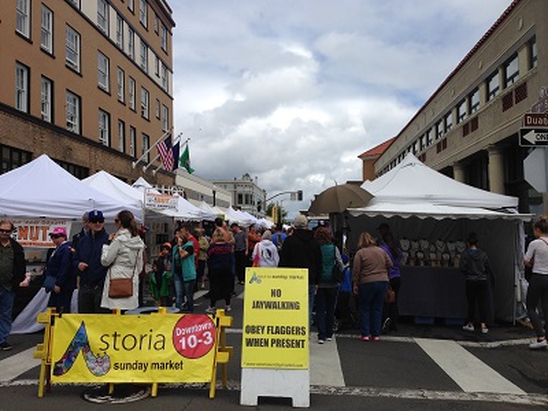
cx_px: 274
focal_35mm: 33
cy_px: 206
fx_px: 522
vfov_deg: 42.9
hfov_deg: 55.4
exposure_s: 1/2857
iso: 50
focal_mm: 4.12
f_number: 2.4
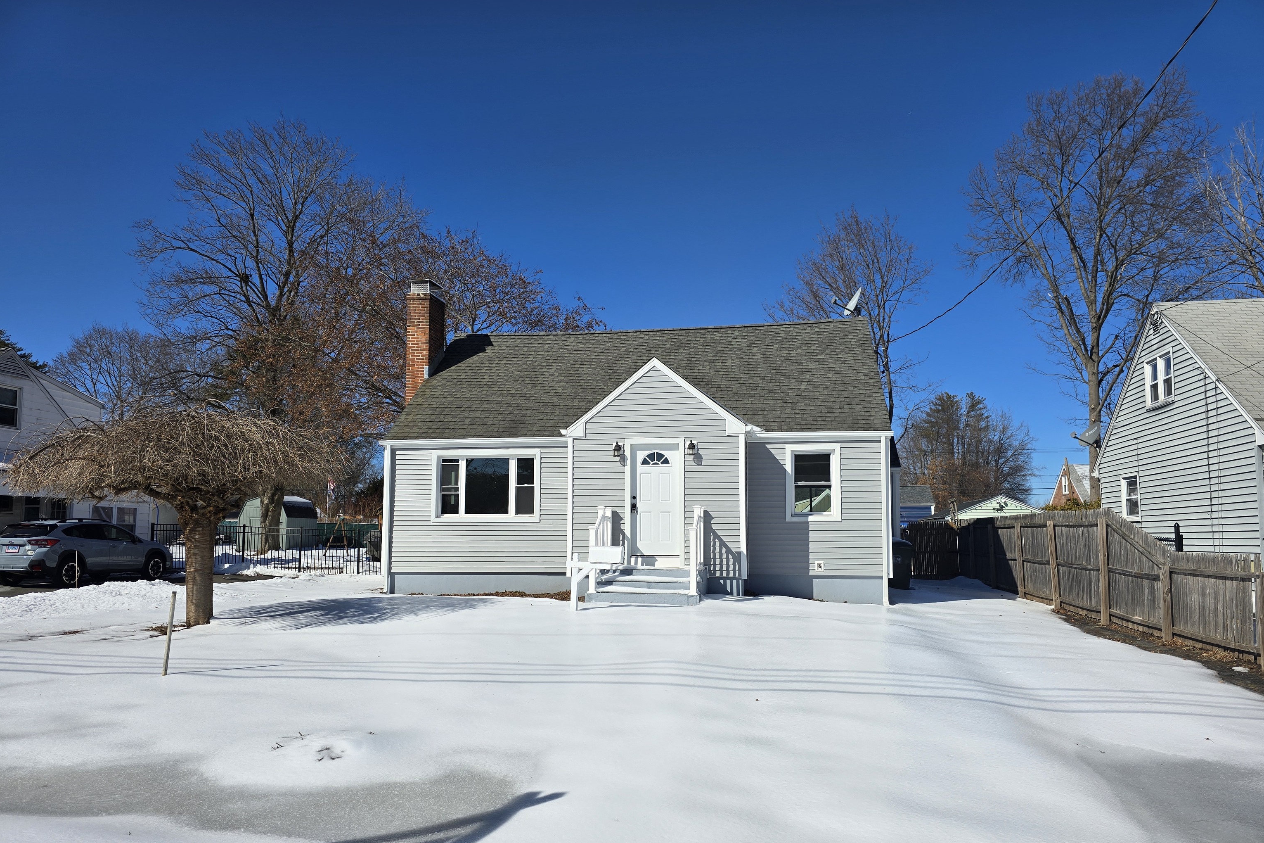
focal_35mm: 24
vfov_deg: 53.0
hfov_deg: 73.7
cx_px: 632
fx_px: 843
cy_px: 463
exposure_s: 1/1686
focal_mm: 6.3
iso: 12
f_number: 1.7
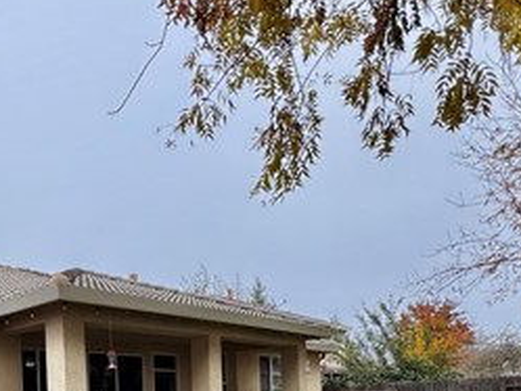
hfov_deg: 47.3
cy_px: 406
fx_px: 542
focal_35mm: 36
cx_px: 75
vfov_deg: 35.3
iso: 40
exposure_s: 1/349
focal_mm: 2.22
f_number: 2.2
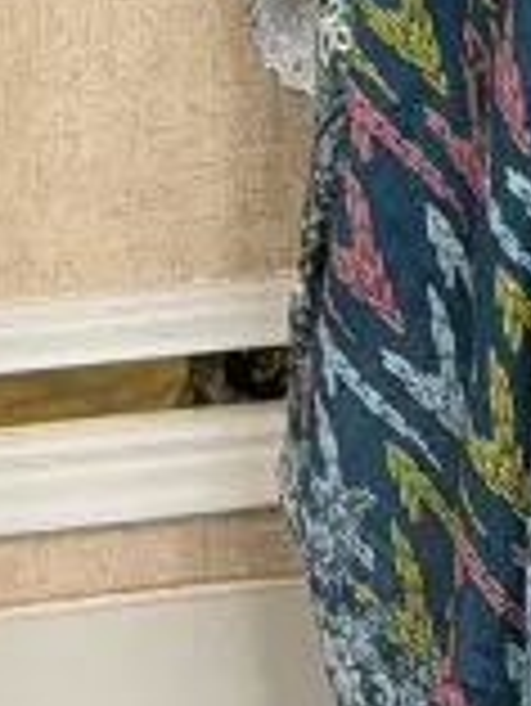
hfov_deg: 4.6
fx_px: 6659
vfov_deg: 5.8
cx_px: 626
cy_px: -976
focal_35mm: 326
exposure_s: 1/100
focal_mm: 6.76
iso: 160
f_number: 1.78
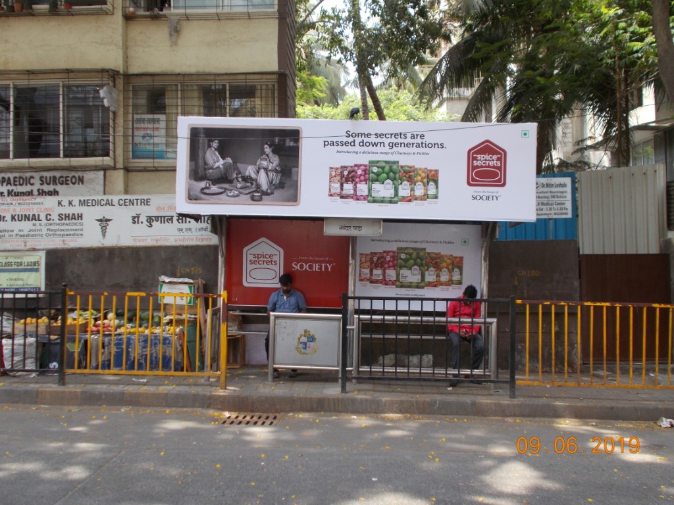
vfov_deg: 41.8
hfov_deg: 54.0
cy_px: 252
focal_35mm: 34
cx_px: 337
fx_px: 662
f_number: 3.6
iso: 80
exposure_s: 1/100
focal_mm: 6
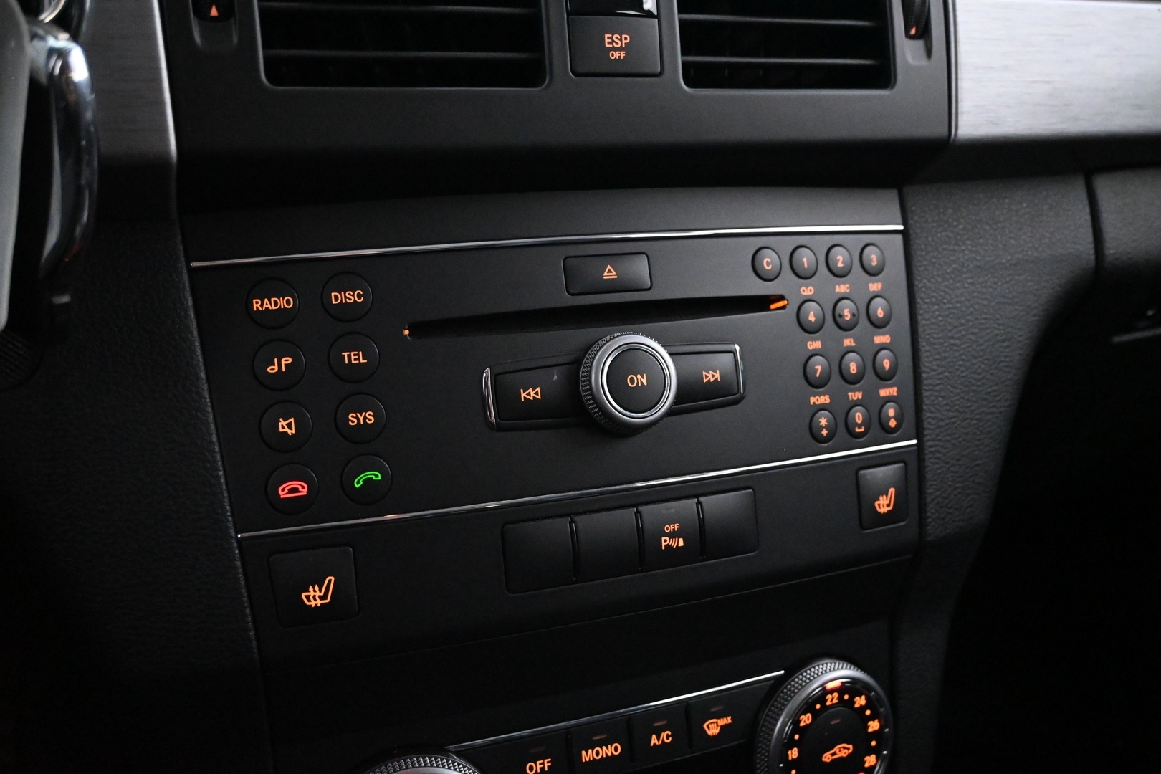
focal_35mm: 34
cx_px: 580
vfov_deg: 39.1
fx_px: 1088
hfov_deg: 56.1
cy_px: 387
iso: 10000
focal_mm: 22.5
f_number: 4
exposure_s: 1/40
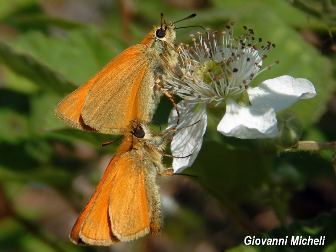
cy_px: 126
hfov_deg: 14.9
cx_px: 168
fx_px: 1281
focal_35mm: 132
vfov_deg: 11.2
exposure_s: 1/1000
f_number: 4.8
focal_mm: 23.4
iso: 125
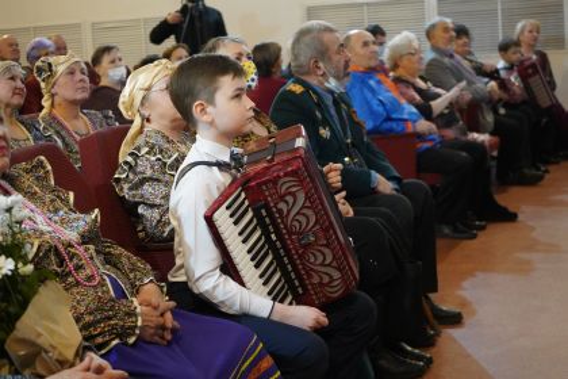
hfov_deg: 28.8
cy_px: 190
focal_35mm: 70
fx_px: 1104
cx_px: 284
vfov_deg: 19.5
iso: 10000
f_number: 5.6
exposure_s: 1/50
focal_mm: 70
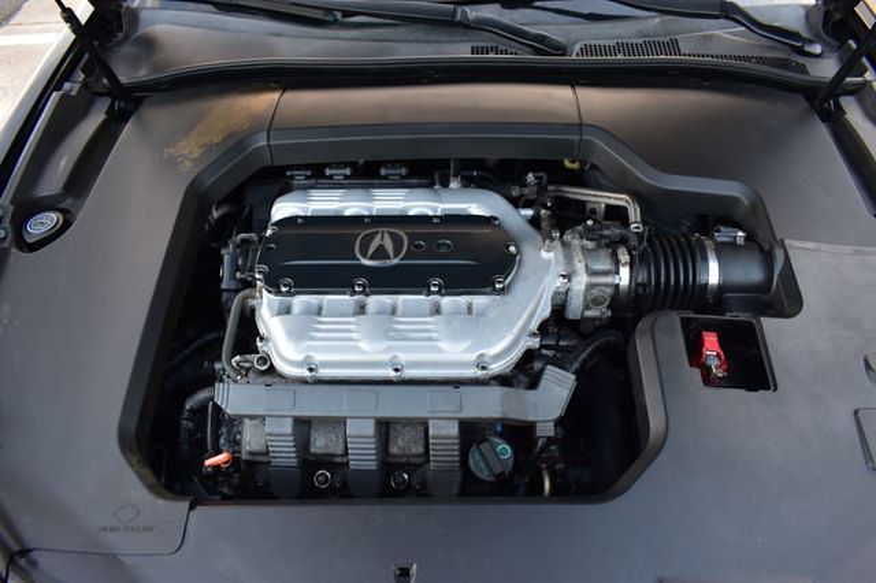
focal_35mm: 27
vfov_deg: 47.9
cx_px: 438
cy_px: 292
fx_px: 657
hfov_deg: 67.4
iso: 400
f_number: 7.1
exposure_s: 1/30
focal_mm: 18
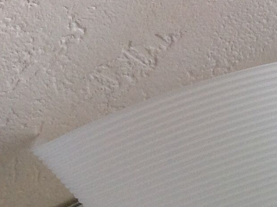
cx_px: 462
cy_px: 248
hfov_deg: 12.7
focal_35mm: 145
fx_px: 1158
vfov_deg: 10.0
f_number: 2.4
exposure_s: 1/60
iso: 64
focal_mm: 4.28
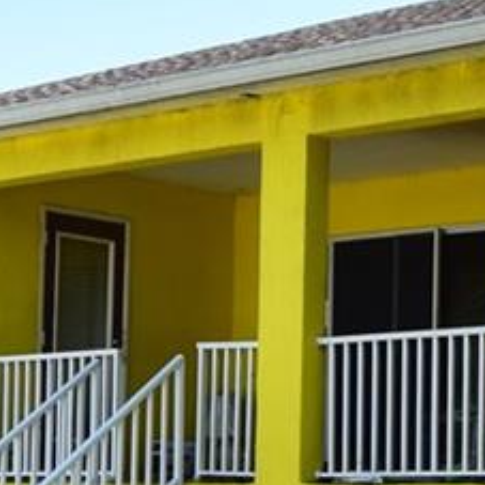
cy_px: 438
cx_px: 677
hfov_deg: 15.2
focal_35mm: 108
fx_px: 1712
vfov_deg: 15.9
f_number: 4.5
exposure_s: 1/400
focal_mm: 6.7
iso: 160
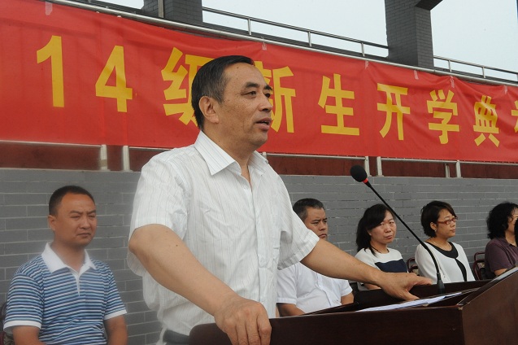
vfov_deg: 26.0
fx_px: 748
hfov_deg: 38.2
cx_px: 259
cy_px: 172
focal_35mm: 52
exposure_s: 1/320
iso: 3200
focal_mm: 52
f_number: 20
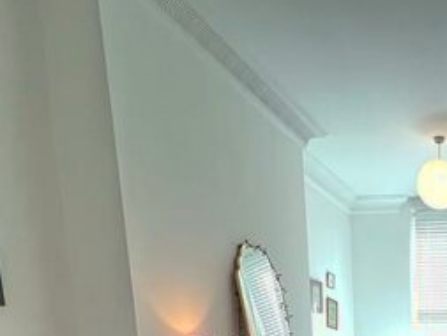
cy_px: 427
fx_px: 465
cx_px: 463
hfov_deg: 42.9
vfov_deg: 31.5
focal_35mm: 36
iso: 250
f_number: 1.8
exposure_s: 1/100
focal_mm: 1.57
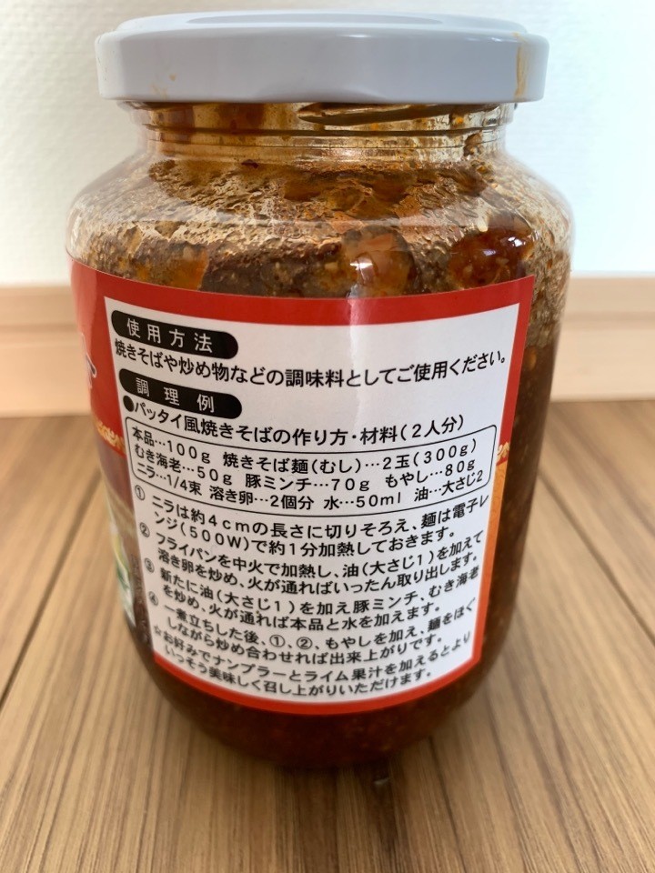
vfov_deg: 67.3
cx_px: 328
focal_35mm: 26
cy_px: 436
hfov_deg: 53.1
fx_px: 656
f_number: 1.8
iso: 100
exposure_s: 1/83
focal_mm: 4.25
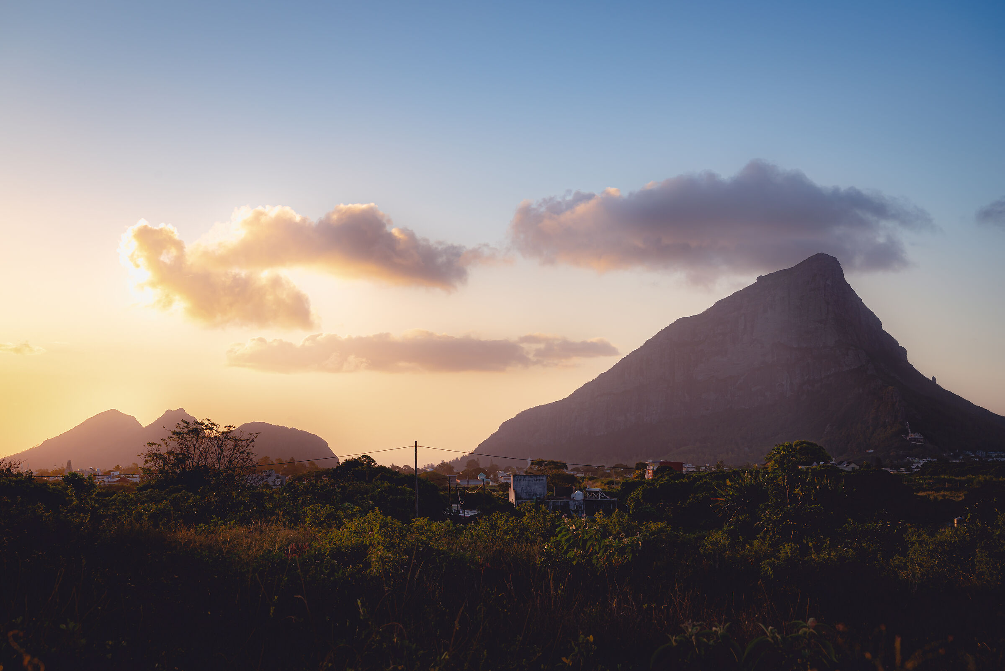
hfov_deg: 38.2
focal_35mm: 52
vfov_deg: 26.0
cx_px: 502
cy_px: 336
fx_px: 1452
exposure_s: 1/125
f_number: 8
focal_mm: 52
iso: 180
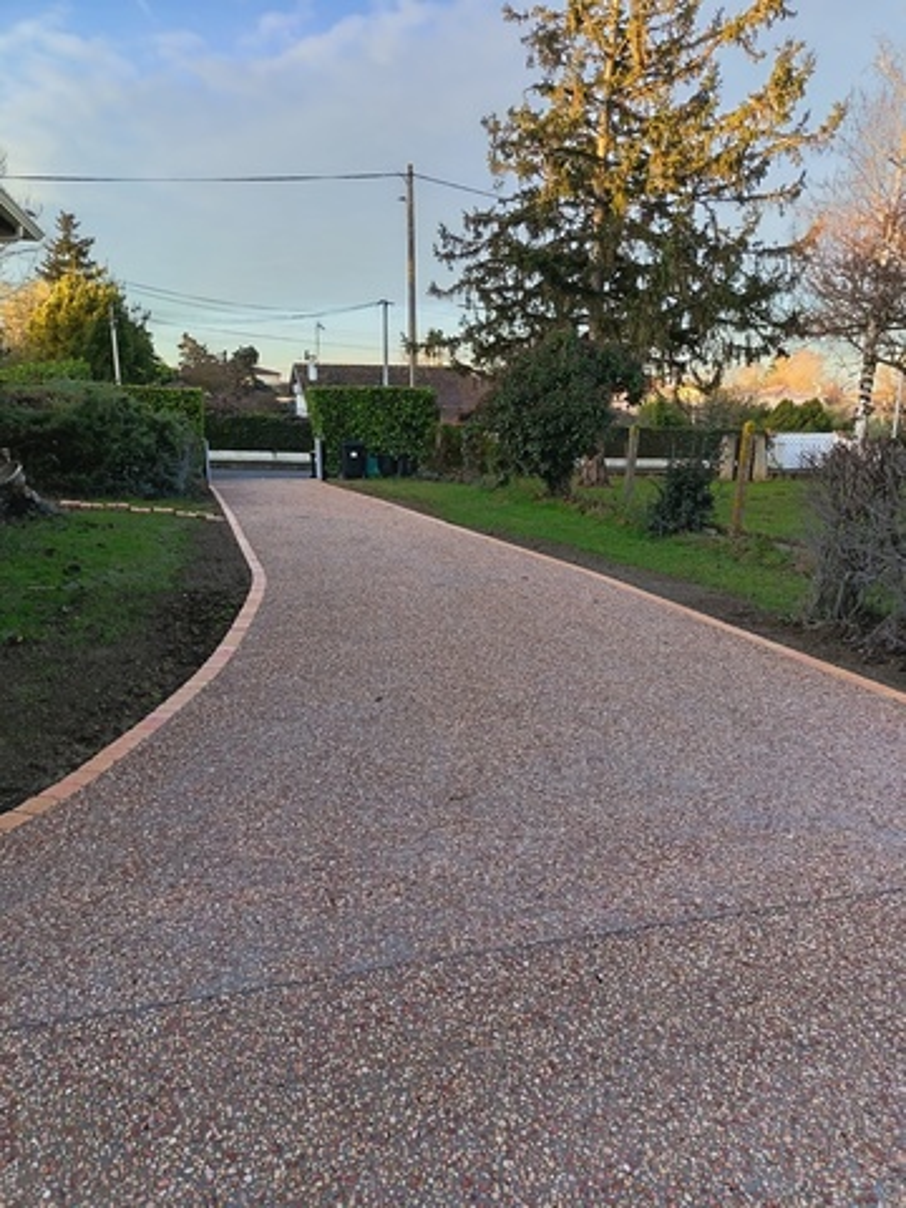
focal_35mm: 24
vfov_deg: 71.6
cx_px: 453
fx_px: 838
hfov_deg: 56.8
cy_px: 604
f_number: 1.75
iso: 254
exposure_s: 1/100
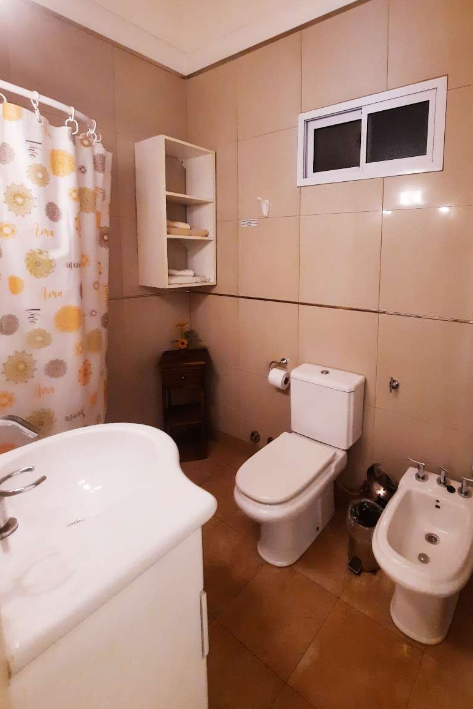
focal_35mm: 14
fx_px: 276
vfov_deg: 104.3
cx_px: 268
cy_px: 356
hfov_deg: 80.8
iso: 250
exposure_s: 1/50
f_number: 2.2
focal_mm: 1.74
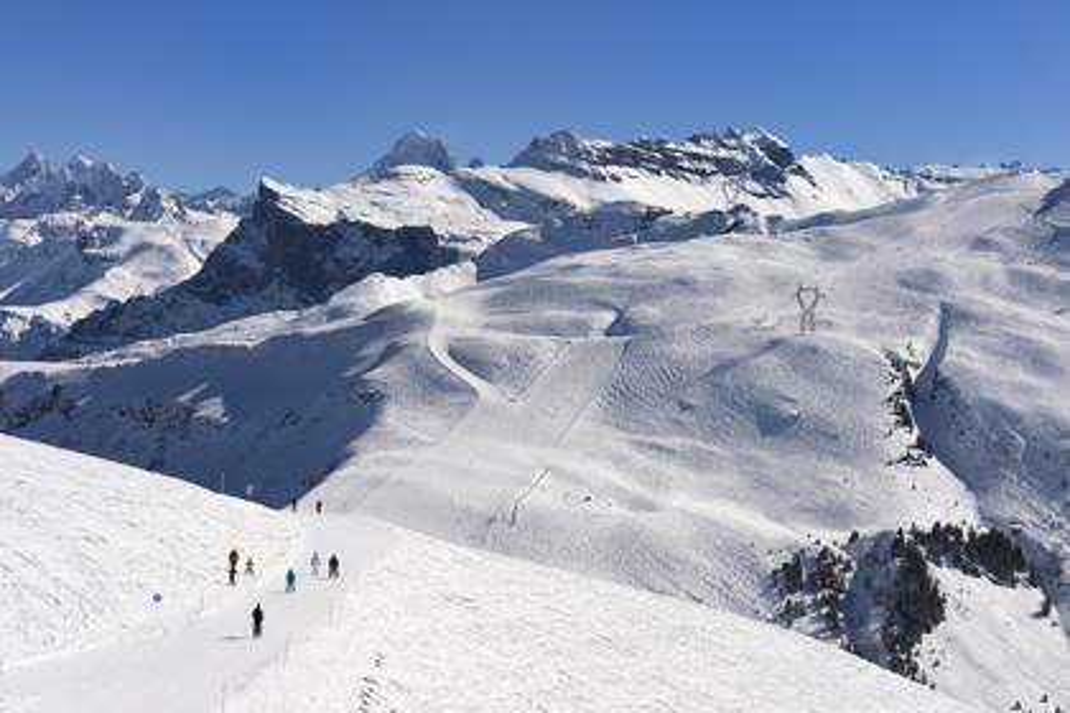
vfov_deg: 19.5
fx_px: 2080
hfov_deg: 28.8
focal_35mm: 70
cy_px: 356
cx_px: 535
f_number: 16
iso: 200
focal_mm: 70
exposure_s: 1/500
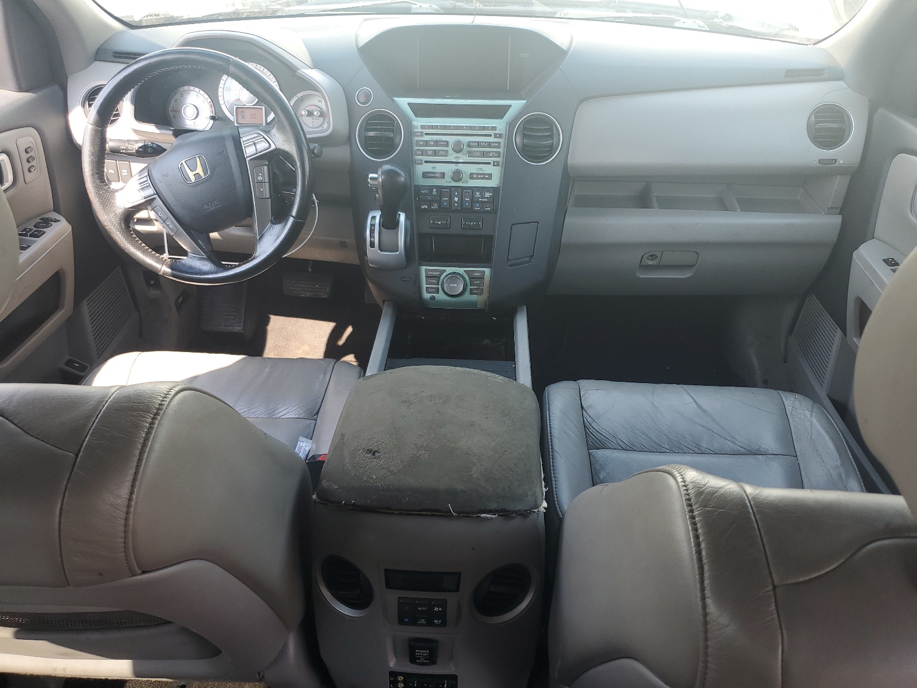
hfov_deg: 67.3
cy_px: 344
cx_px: 458
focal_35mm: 26
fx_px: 689
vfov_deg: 53.1
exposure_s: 1/263
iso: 50
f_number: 1.5
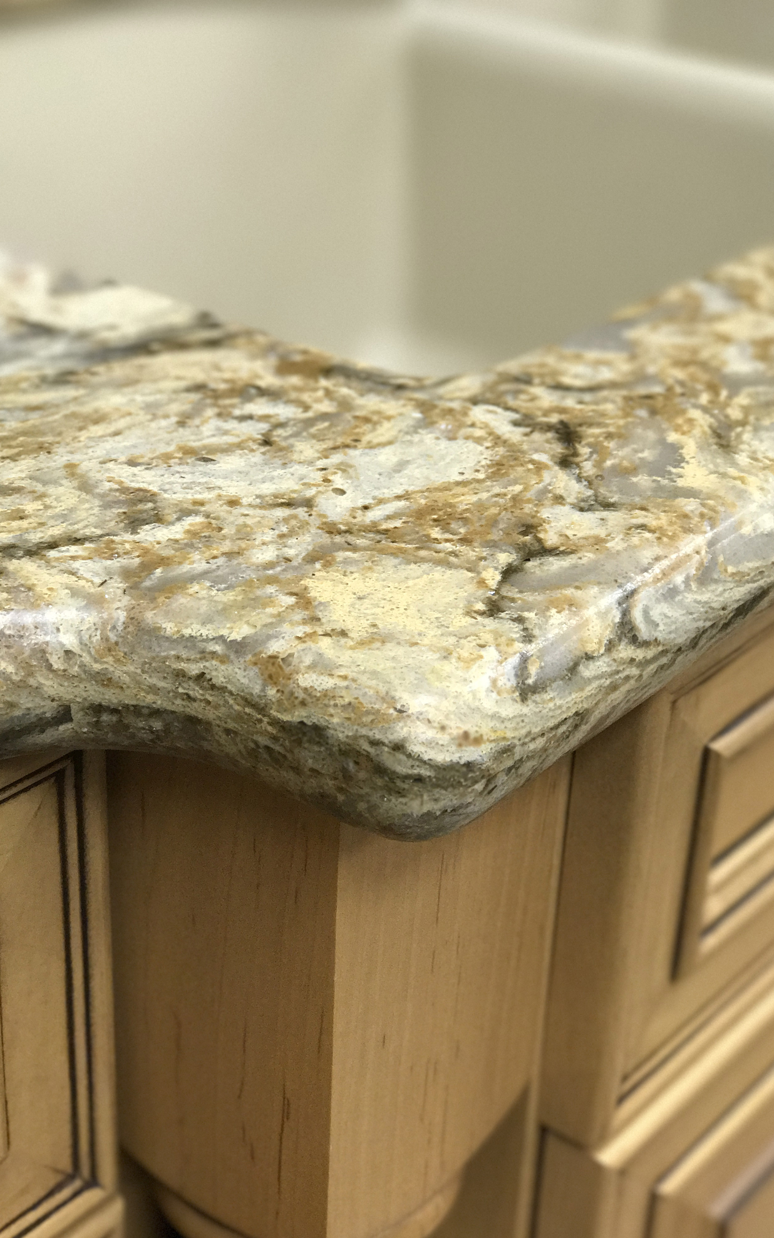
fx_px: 2059
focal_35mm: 61
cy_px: 623
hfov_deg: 21.3
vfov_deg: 33.5
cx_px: 358
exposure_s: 1/60
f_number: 2.8
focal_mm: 6.6
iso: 125
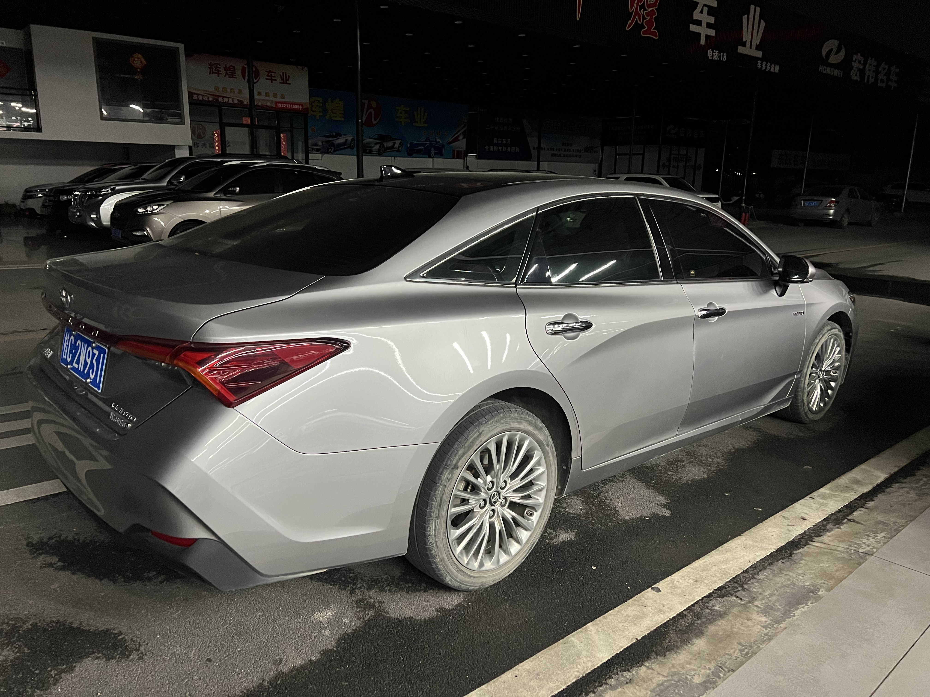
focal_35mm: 26
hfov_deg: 67.3
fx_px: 699
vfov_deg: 53.1
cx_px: 465
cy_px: 348
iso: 500
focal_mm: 5.7
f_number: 1.5
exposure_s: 1/56
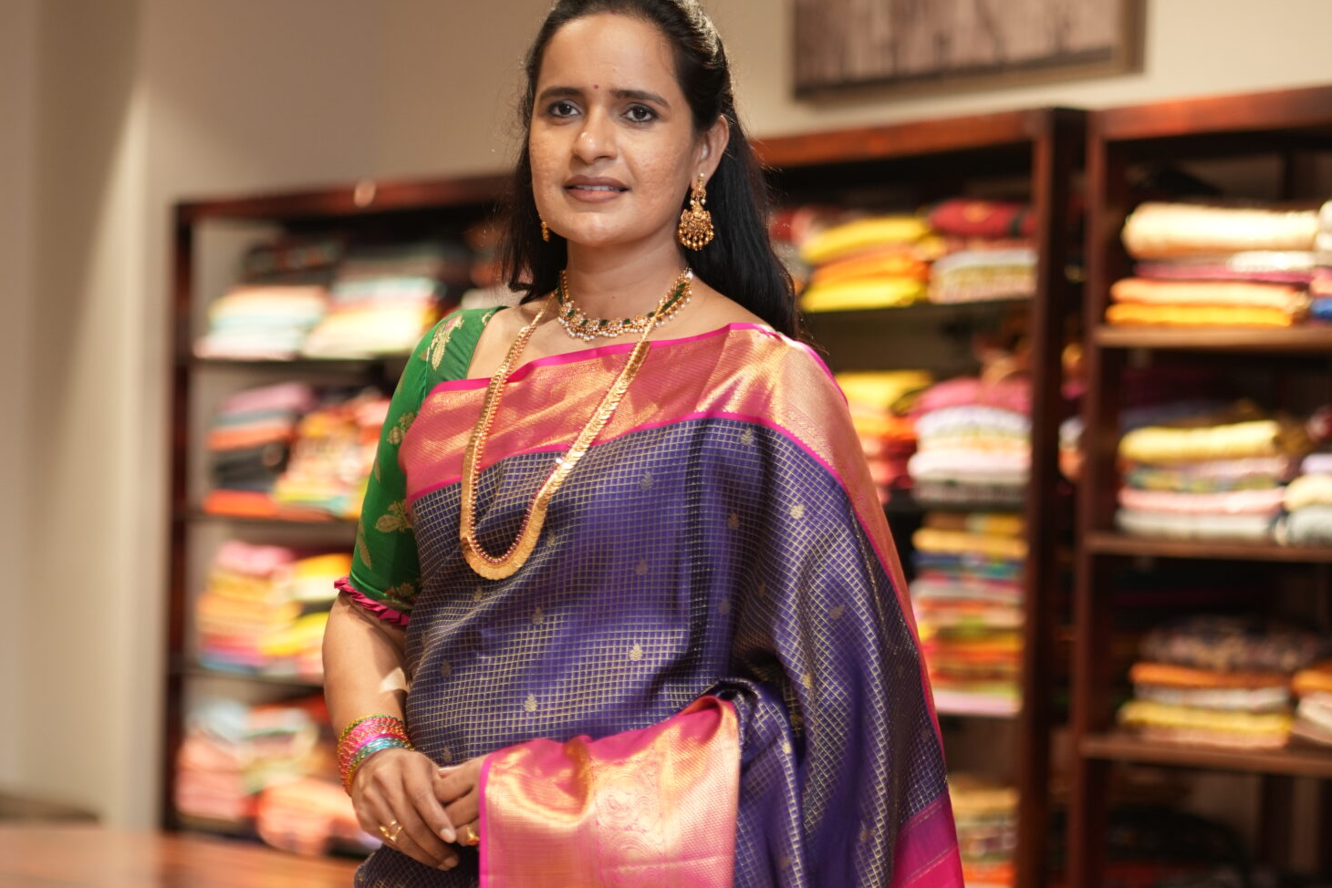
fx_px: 5514
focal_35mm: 149
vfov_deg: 9.1
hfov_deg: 13.8
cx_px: 632
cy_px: 959
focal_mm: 85
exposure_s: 1/200
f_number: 1.8
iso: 400
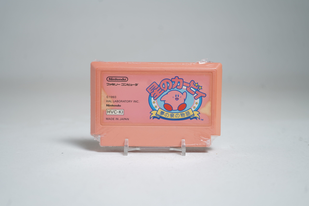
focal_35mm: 50
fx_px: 429
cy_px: 103
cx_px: 154
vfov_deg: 27.0
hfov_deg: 39.6
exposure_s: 1/10
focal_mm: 50
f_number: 5
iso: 64
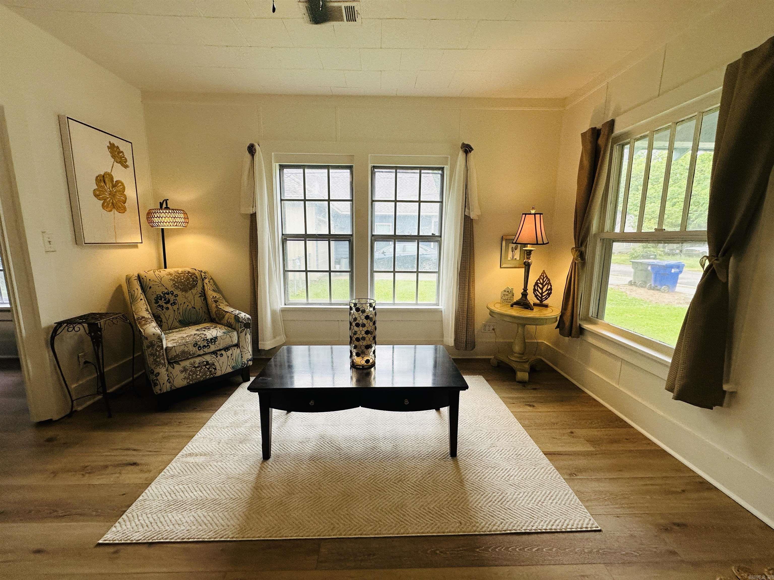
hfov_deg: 102.1
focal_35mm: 14
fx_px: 313
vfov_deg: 85.7
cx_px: 387
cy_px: 290
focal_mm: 2.22
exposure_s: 1/120
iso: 125
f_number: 2.2
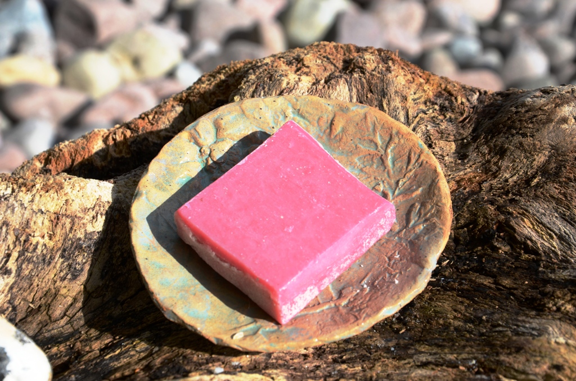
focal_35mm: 78
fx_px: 1245
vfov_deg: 17.4
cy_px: 190
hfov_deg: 26.0
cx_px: 288
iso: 100
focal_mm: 52
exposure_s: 1/320
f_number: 9
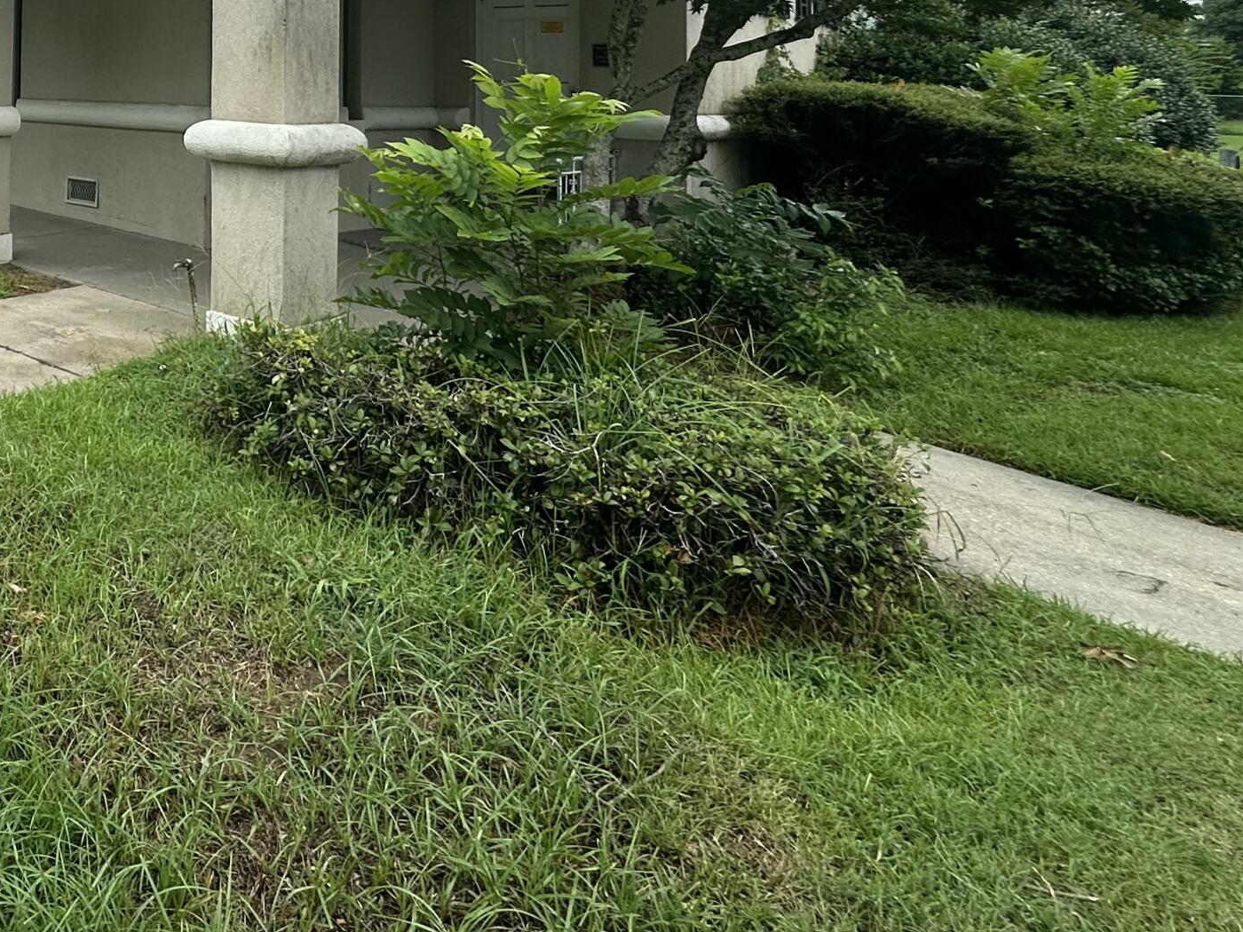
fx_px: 1077
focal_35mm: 30
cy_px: 20
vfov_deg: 41.3
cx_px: 42
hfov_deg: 50.3
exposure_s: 1/1082
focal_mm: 2.22
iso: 50
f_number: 2.2
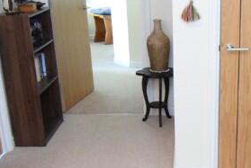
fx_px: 461
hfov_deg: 29.8
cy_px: 150
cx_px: 200
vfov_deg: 20.3
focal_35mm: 66
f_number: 4
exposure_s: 1/40
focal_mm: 12
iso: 6400
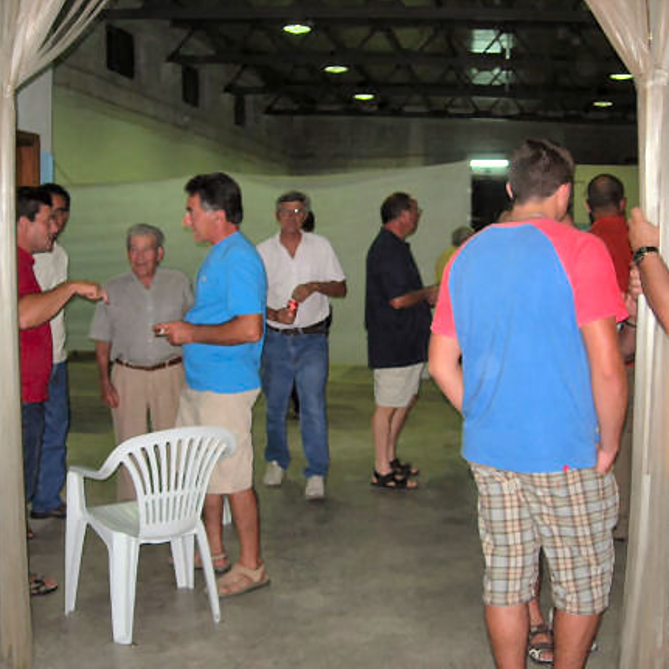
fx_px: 1006
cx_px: 354
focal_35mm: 46
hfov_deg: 36.8
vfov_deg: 36.8
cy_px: 341
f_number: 2.8
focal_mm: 7.8
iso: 80
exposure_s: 1/60.1
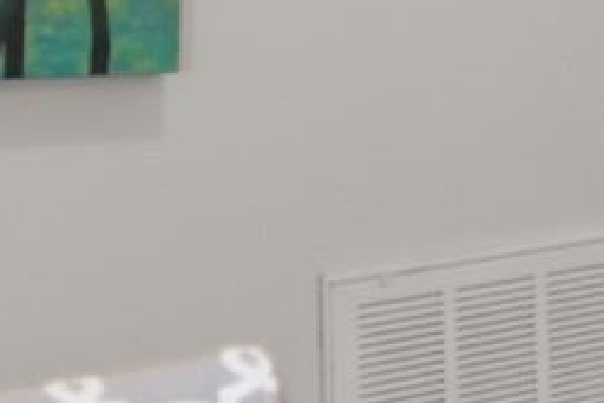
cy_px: -127
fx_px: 1595
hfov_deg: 18.0
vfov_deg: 13.8
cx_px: 1015
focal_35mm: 95
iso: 100
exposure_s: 1
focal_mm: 10
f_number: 4.5
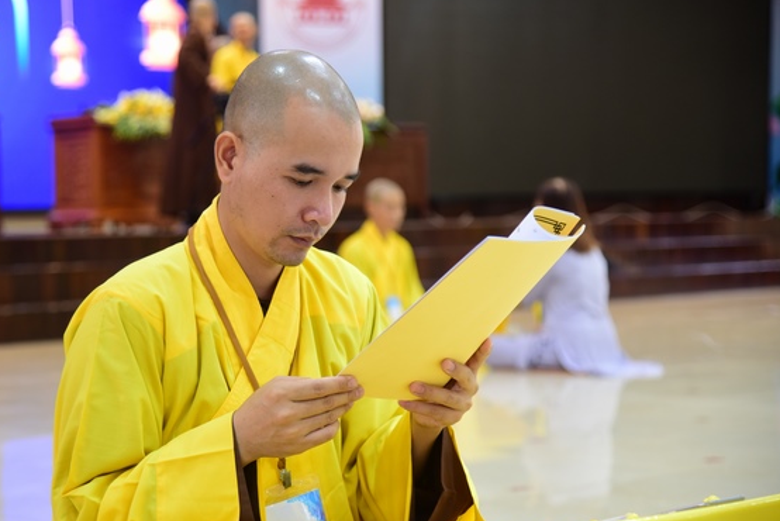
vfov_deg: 15.5
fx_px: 1908
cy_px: 234
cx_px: 349
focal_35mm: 88
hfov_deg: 23.1
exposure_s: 1/20
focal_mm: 75
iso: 800
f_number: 4
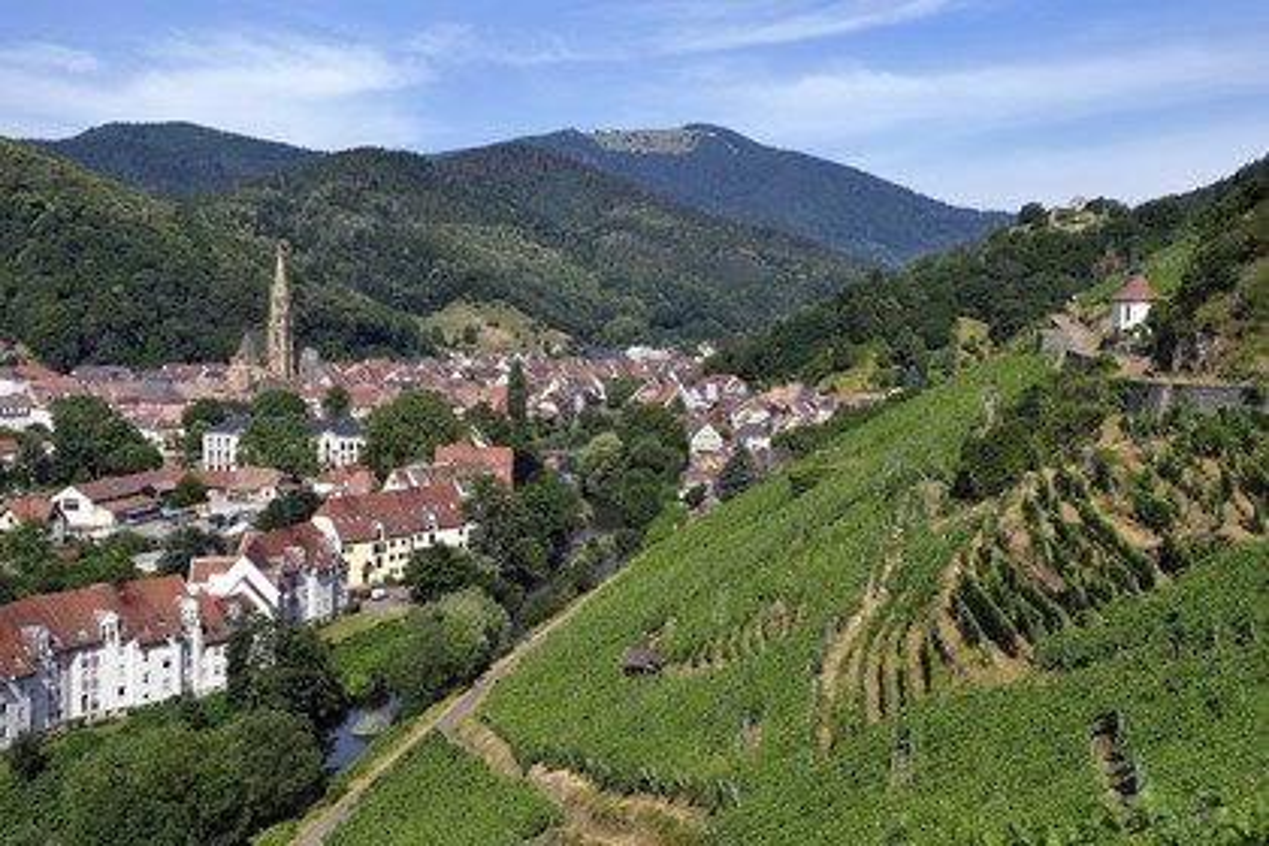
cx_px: 634
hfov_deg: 42.7
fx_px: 1621
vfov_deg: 29.2
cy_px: 423
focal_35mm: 46
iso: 200
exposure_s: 1/250
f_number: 13
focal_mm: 46
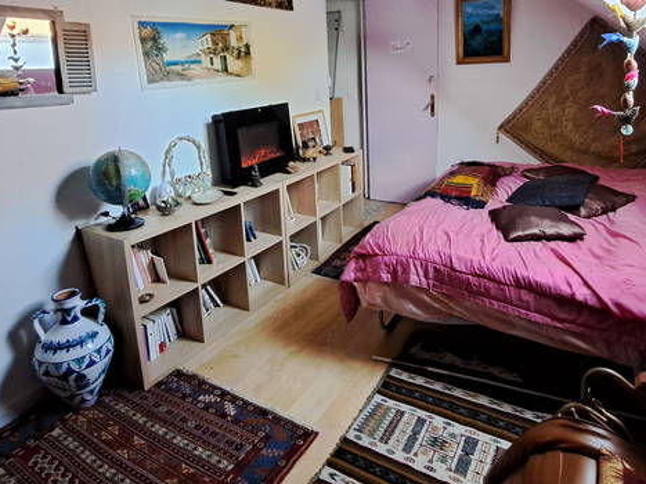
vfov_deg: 59.0
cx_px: 351
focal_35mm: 22
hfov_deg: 76.2
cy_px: 144
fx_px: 410
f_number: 2.2
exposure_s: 1/25
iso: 400
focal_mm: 1.74
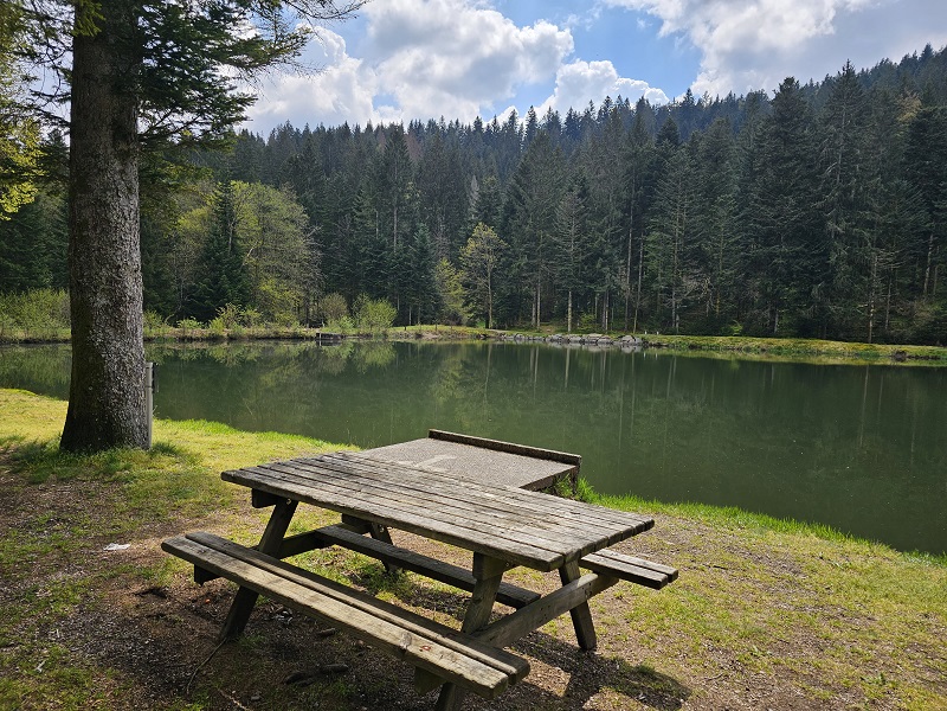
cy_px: 356
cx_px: 474
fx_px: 629
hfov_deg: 73.9
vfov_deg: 58.9
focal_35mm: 23
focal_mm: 6.3
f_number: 1.7
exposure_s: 1/559
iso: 10
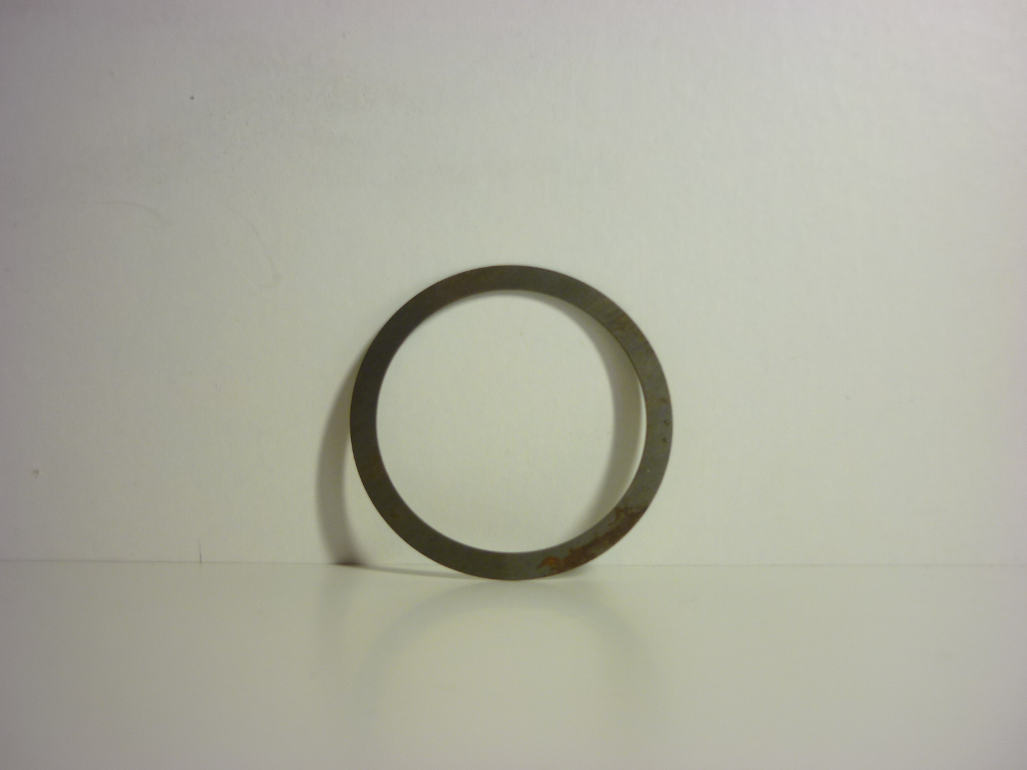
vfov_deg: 42.9
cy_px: 385
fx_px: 979
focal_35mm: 33
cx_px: 514
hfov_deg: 55.4
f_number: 2.8
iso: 80
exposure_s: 1/30
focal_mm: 5.5
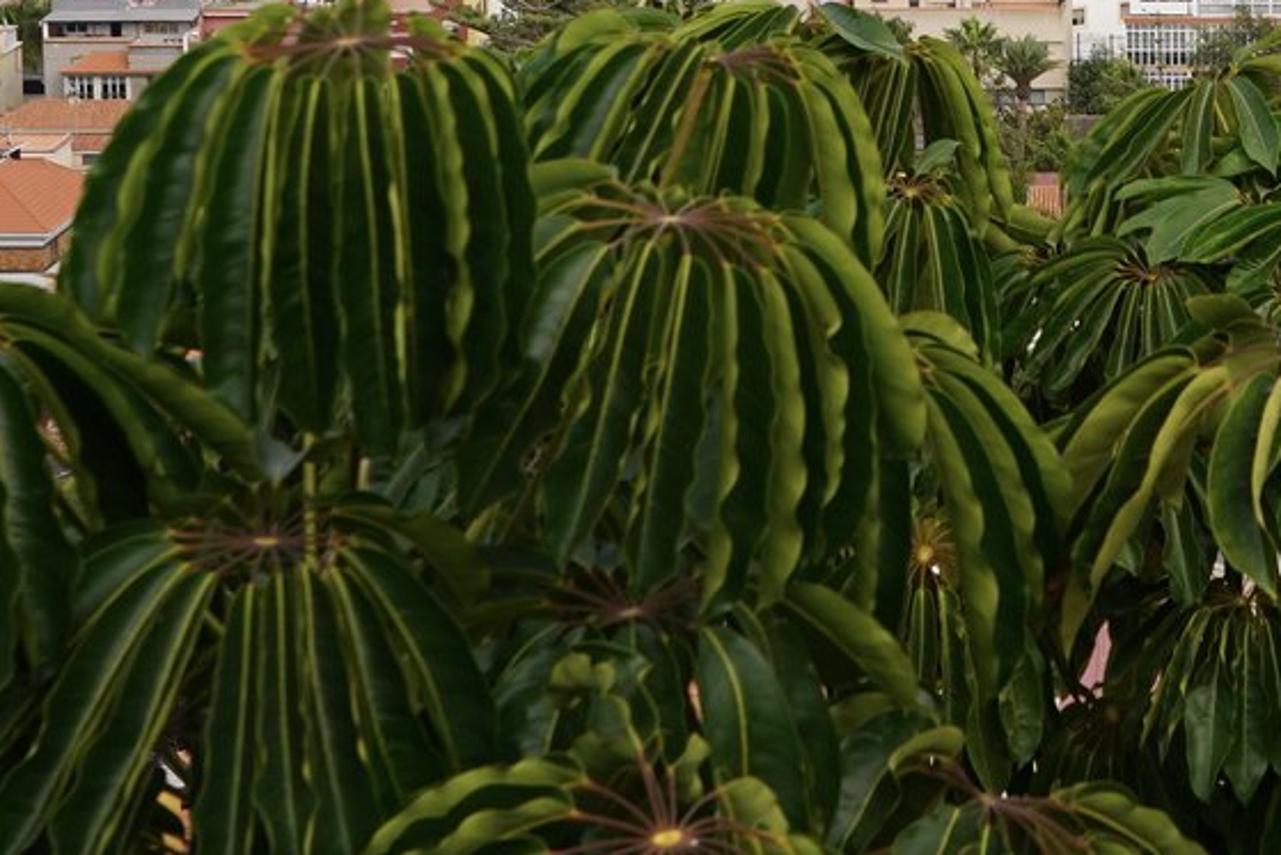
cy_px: -167
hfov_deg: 14.1
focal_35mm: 143
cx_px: 1304
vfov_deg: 9.5
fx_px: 5089
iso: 100
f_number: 9
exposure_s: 1/125
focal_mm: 50
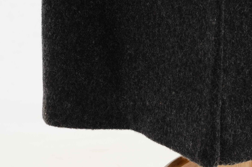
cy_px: 33
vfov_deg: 4.2
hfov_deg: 6.4
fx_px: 2256
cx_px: 221
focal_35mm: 323
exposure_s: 1/80
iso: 160
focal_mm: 105
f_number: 8
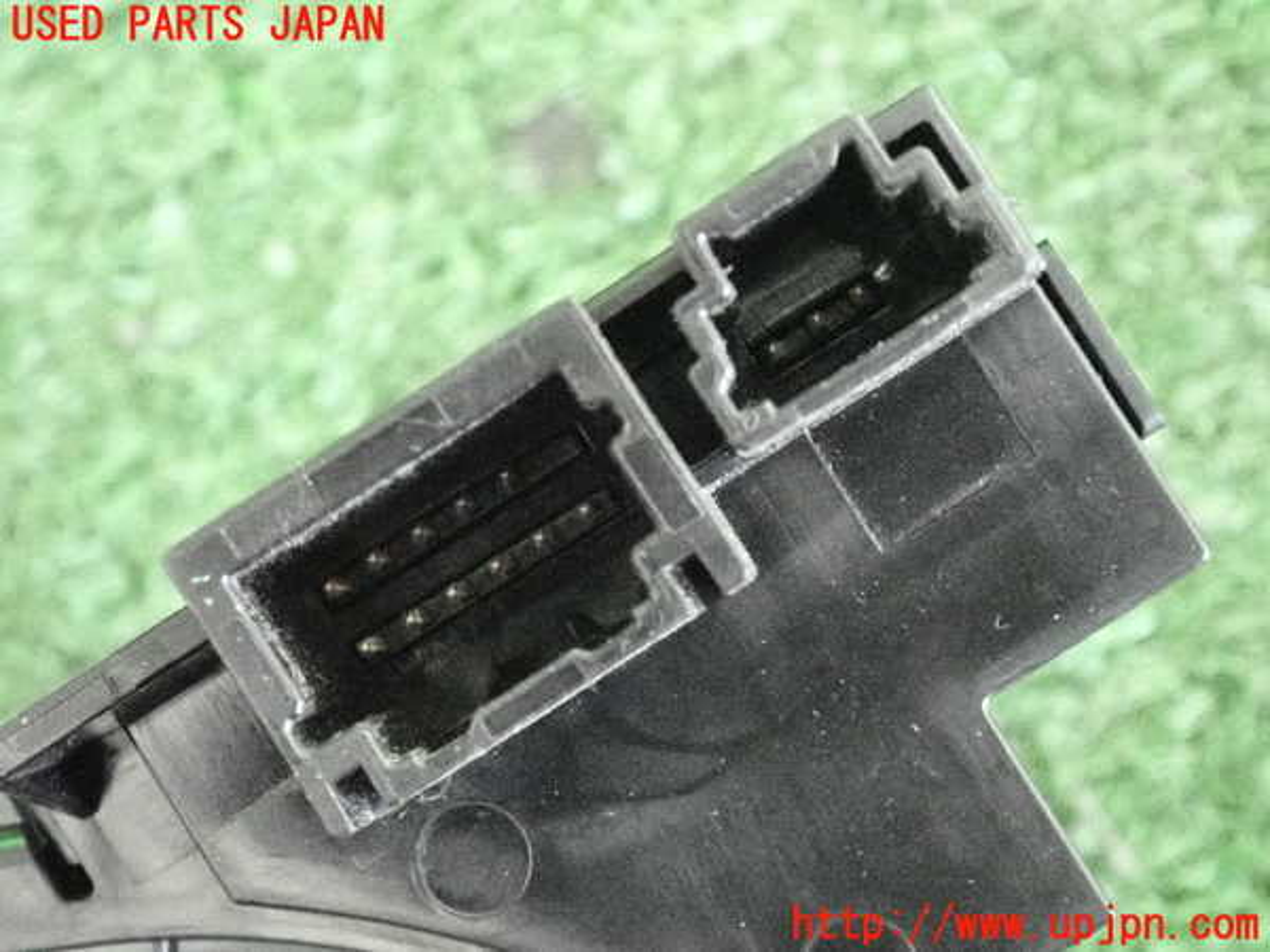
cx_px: 635
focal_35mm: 100
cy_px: 476
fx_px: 3669
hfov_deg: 19.6
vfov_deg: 14.8
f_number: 4.9
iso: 12800
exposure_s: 1/125
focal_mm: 18
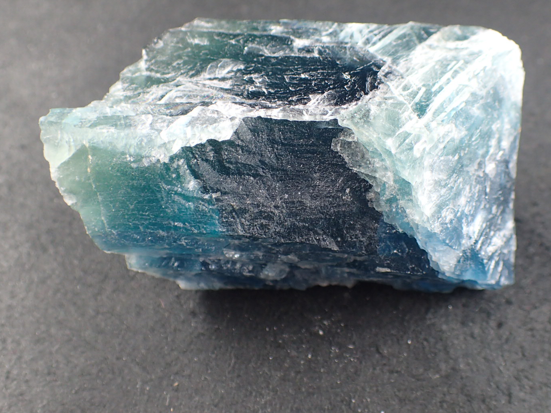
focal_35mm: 42
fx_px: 669
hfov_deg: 44.7
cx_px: 307
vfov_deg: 34.3
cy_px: 172
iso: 200
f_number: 2.3
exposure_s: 1/125
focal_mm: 5.5
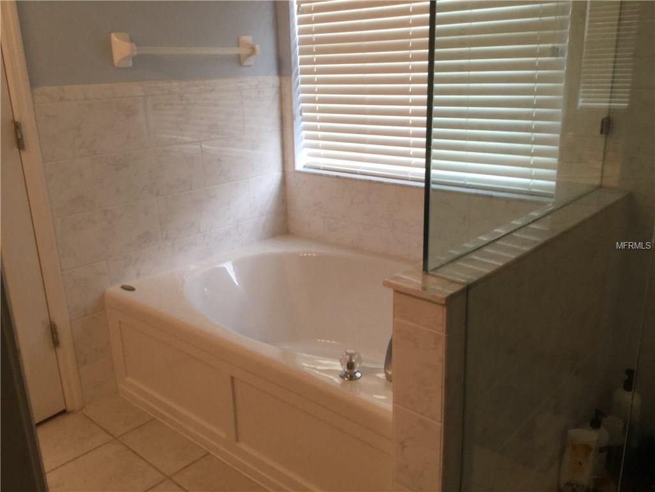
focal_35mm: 31
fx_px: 587
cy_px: 246
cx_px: 328
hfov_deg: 58.4
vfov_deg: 45.4
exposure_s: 1/30
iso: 64
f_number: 2.4
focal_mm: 3.3
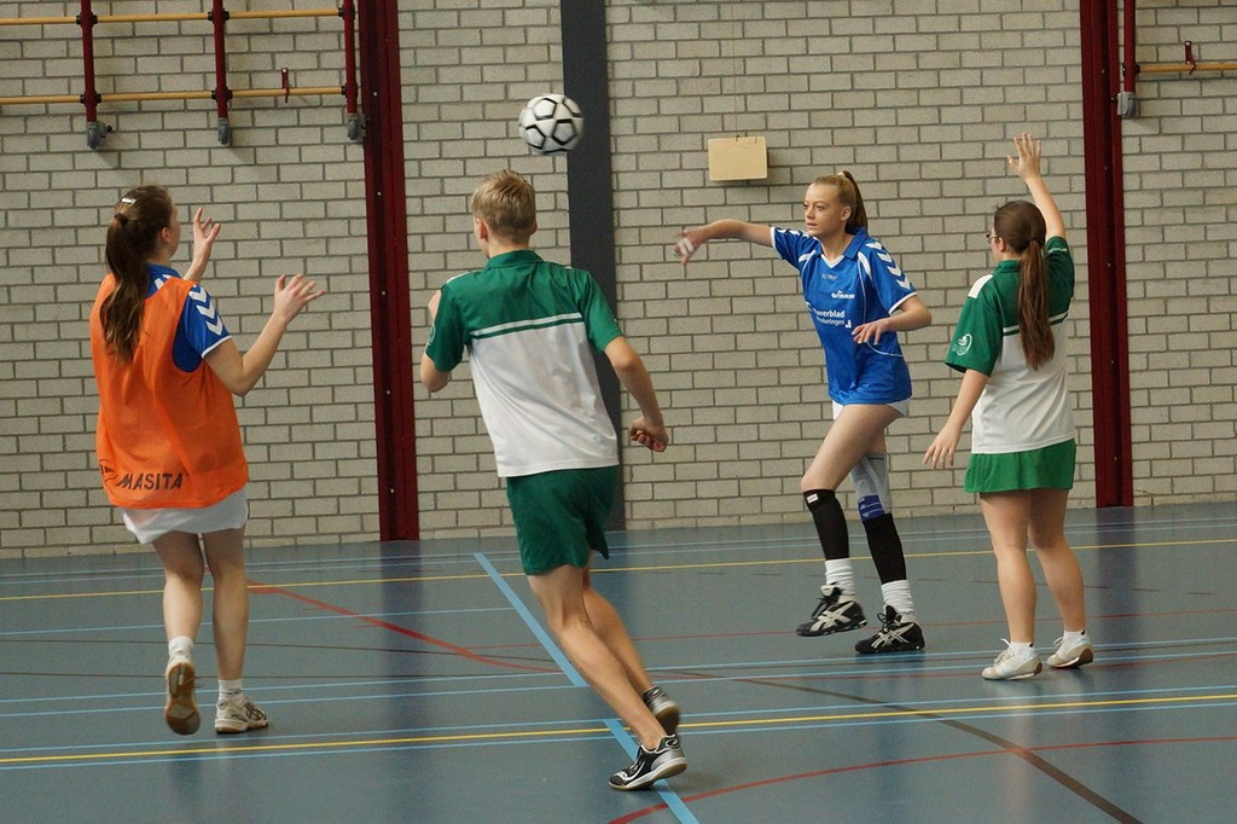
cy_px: 412
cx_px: 618
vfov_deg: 18.2
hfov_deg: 27.0
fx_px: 2576
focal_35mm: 75
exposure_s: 1/250
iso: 1250
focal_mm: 50
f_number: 5.6
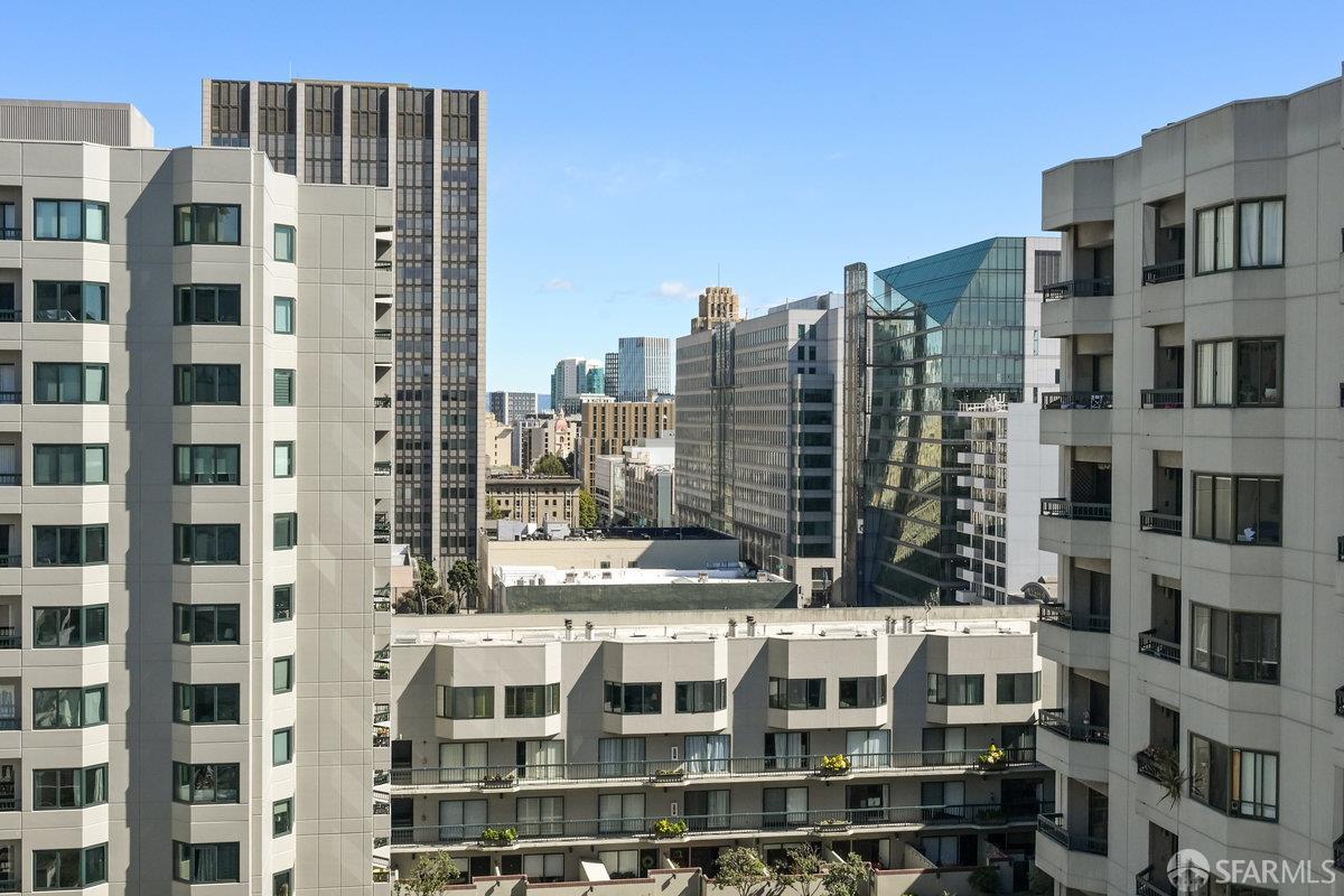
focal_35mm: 41
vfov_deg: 32.6
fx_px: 1531
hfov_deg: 47.4
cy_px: 448
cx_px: 672
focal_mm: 27.5
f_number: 11
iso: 800
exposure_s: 1/1000
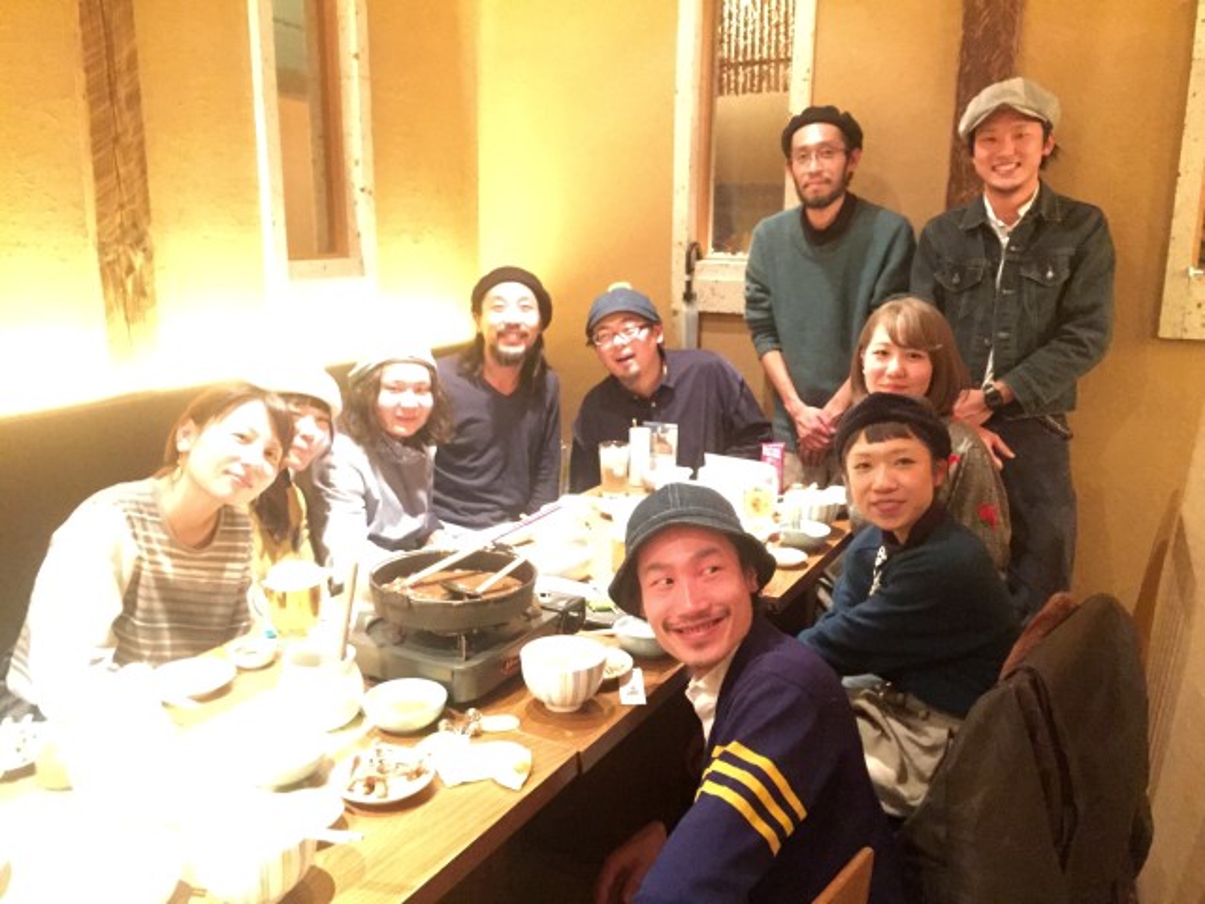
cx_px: 602
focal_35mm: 29
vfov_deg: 48.2
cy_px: 452
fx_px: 1010
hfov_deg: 61.7
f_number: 2.2
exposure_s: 1/15
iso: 1600
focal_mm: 4.15
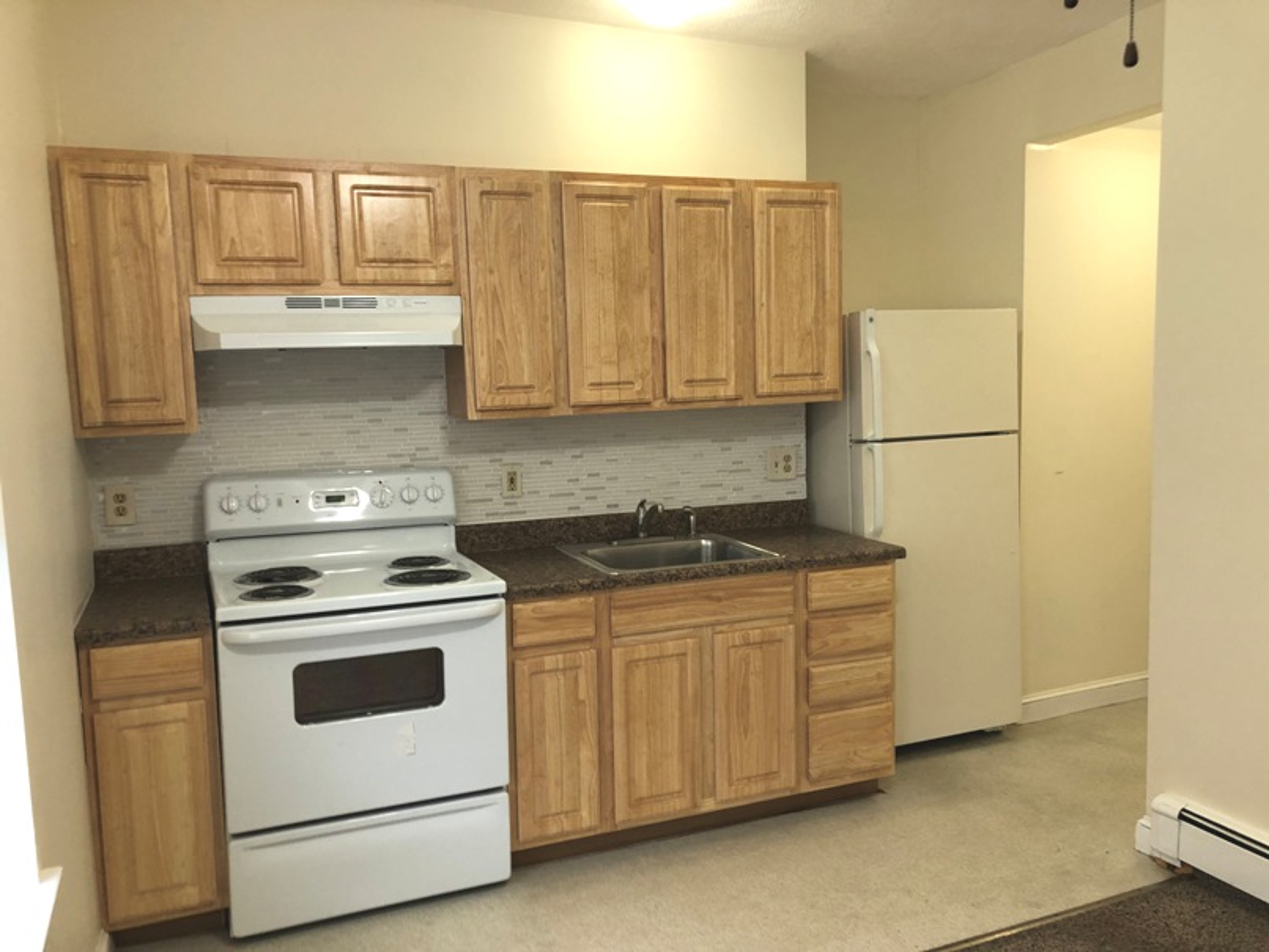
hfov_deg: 63.4
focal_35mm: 28
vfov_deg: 49.8
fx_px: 1027
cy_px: 476
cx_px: 634
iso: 40
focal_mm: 3.99
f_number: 1.8
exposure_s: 1/20
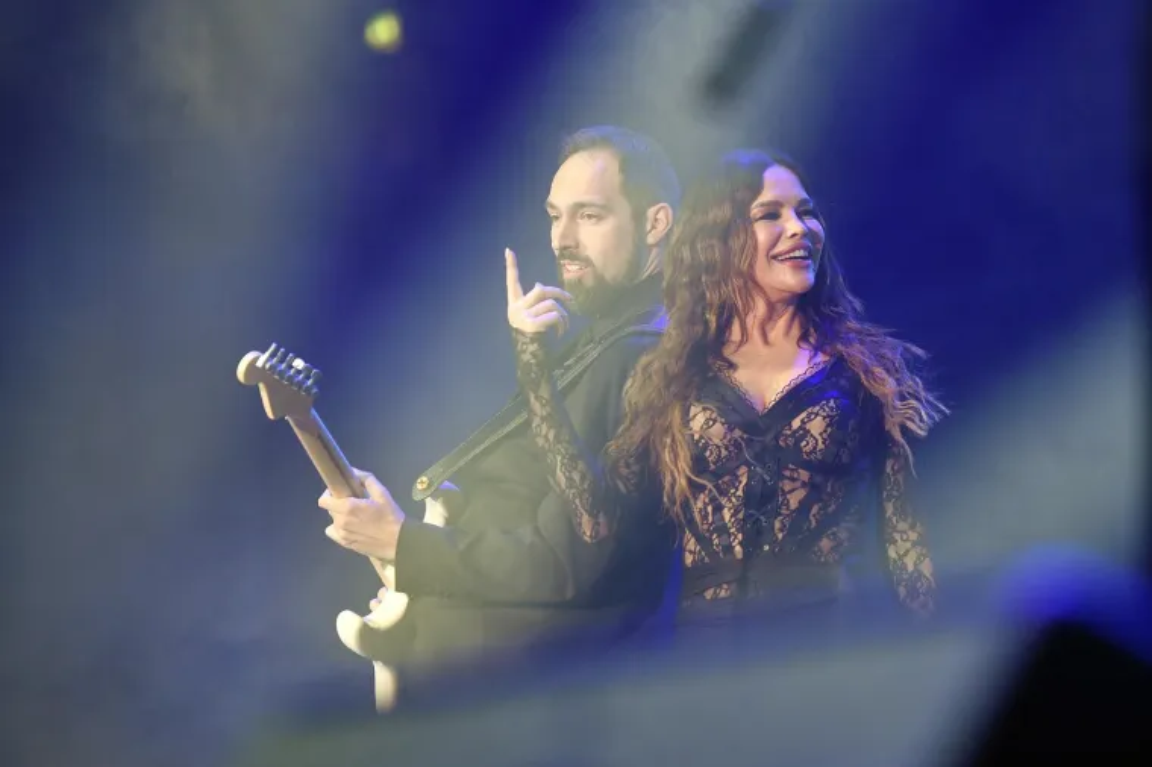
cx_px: 576
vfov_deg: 9.8
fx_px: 4478
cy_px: 384
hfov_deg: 14.7
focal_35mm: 140
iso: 1000
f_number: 4
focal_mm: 140
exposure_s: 1/500
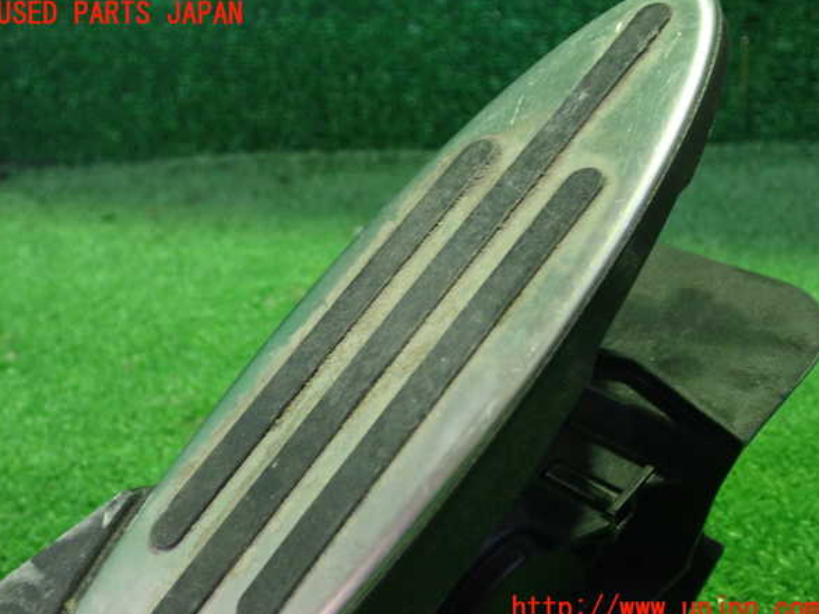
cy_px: 312
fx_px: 993
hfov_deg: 44.8
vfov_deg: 34.3
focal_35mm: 42
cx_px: 408
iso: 800
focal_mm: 7.31
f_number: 2.8
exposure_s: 1/20
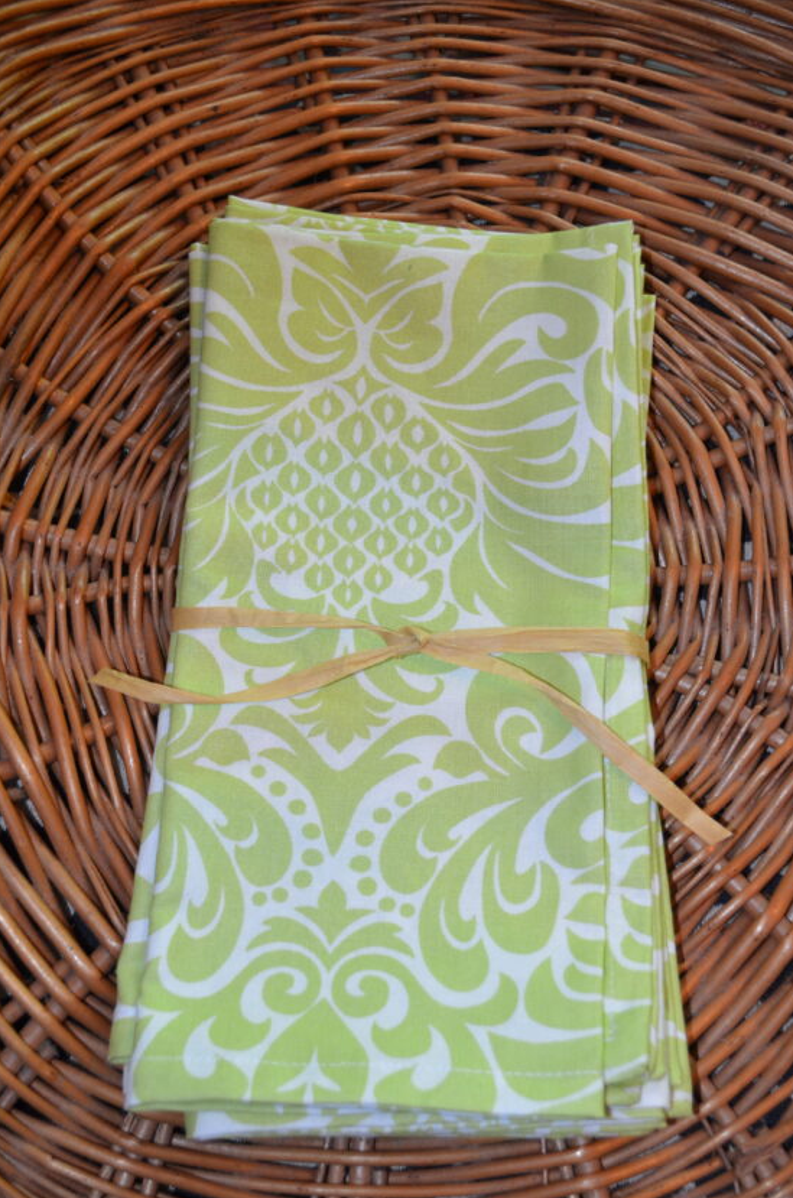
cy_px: 642
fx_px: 1578
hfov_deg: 28.2
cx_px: 381
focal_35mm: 48
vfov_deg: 41.5
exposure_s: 1/60
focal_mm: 29
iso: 1100
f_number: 4.5
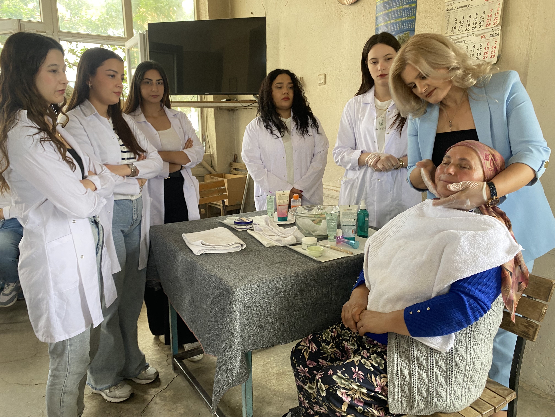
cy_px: 208
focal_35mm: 26
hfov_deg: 67.3
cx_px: 278
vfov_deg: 53.1
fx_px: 417
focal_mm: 4.25
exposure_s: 1/50
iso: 80
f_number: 1.8
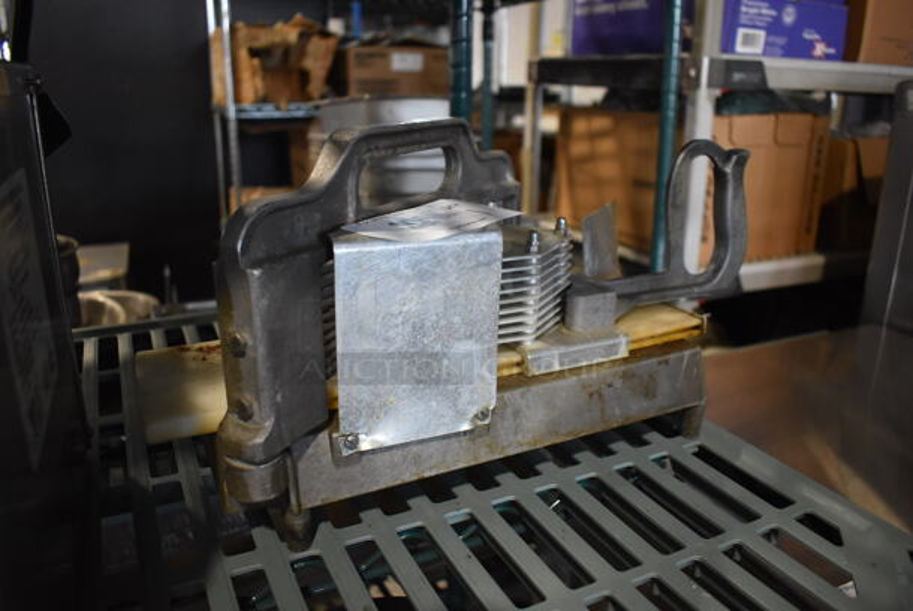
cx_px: 456
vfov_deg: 48.0
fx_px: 685
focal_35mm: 27
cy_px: 306
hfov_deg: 67.3
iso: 1600
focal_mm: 18
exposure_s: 1/125
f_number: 3.5
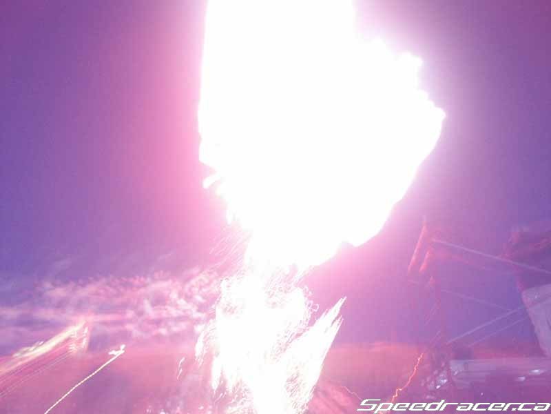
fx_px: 1401
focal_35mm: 88
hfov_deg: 22.3
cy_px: 207
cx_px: 276
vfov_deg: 16.8
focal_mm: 21.89
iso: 400
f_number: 3.5
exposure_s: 4
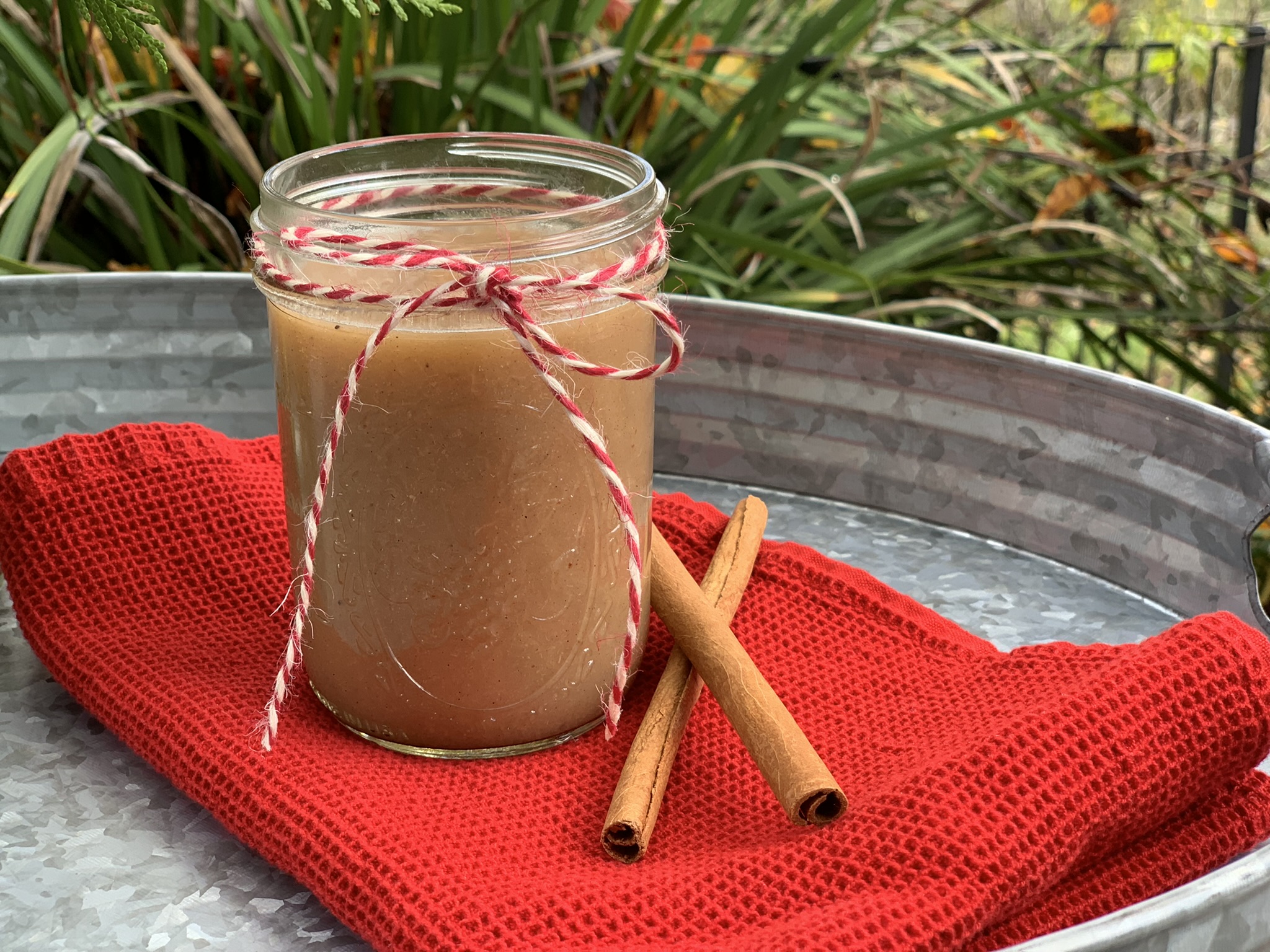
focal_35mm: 52
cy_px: 476
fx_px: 1908
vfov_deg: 28.0
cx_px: 635
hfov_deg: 36.8
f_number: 2.4
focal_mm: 6
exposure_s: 1/122
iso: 50
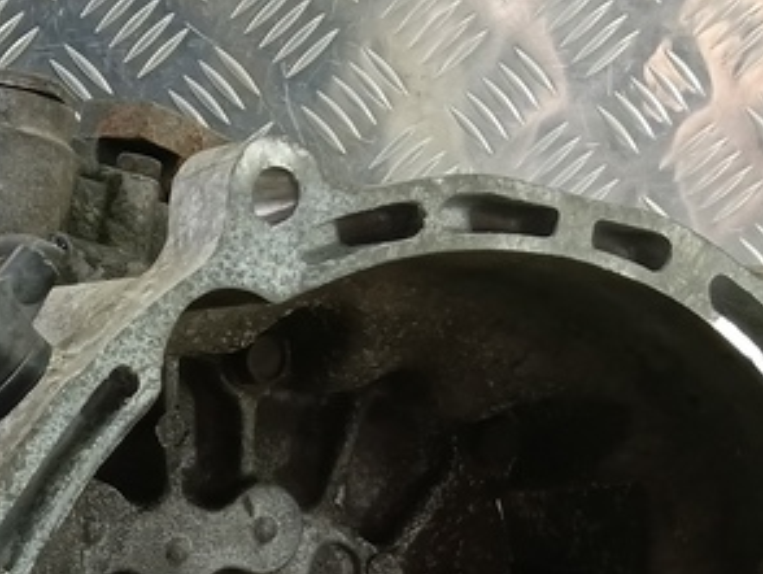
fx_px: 1765
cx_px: 29
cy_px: 766
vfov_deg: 17.2
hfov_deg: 23.5
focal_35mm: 80
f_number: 1.6
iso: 226
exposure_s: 1/50
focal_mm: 4.11
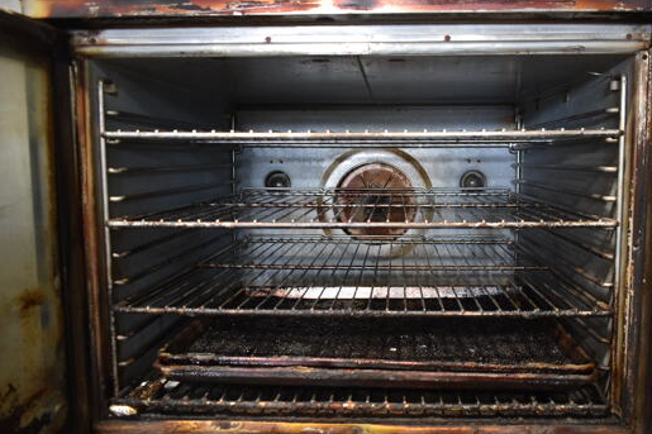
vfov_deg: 41.1
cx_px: 373
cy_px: 219
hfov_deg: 58.5
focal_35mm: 32
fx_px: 579
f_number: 3.5
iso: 900
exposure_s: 1/30
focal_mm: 18
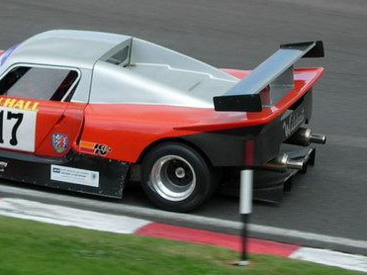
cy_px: 56
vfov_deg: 7.6
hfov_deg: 10.1
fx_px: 2067
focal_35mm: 195
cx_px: 139
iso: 64
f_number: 4.9
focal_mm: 23.4
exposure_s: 1/322
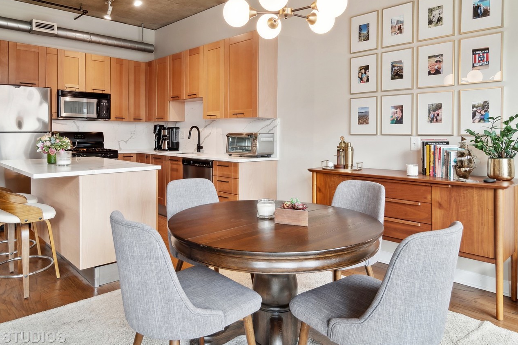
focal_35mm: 23
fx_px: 331
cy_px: 139
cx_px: 249
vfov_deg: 54.7
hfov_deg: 76.1
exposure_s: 1/10
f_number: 8
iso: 200
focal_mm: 12
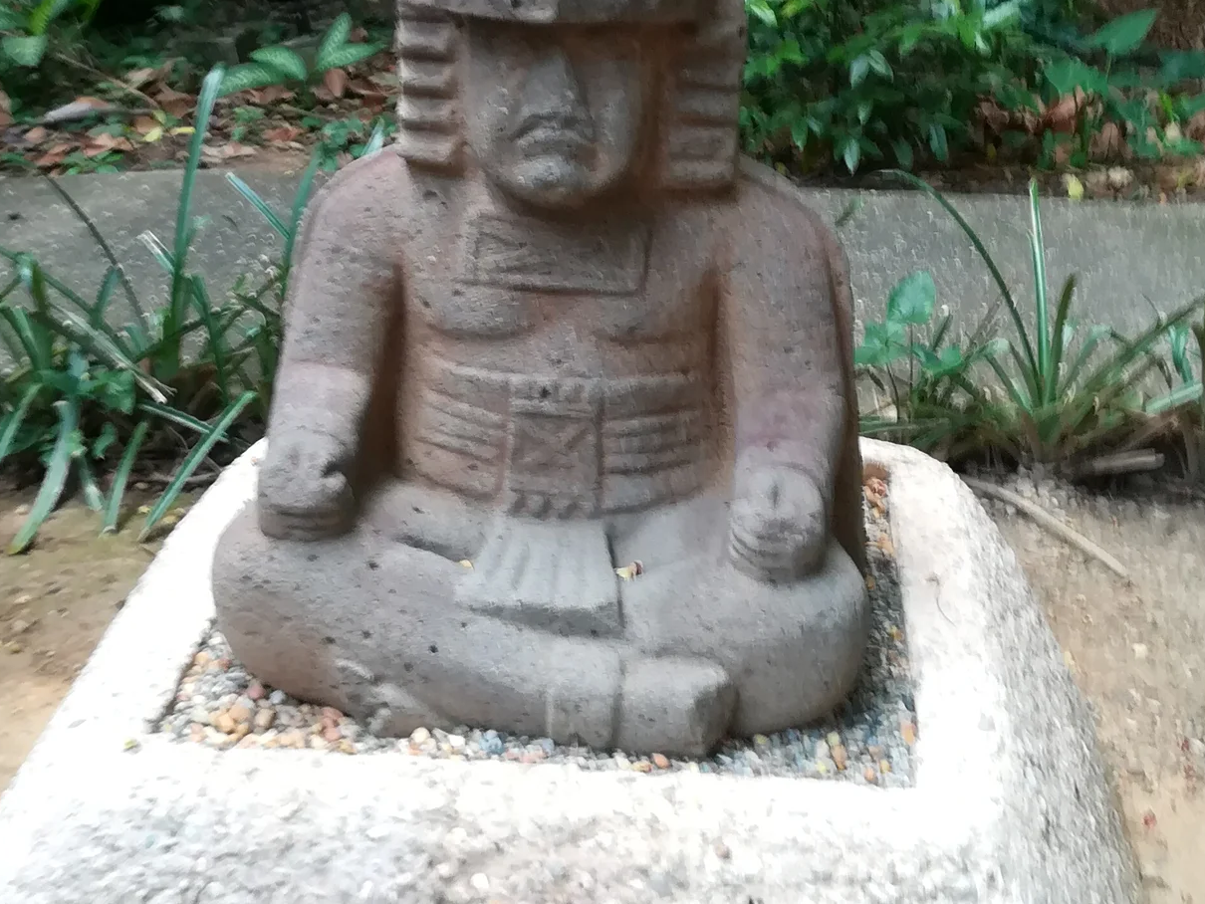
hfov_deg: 34.9
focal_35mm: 55
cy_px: 199
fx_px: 1915
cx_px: 551
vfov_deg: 26.2
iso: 64
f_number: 2.2
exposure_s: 1/33.3
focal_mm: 3.83
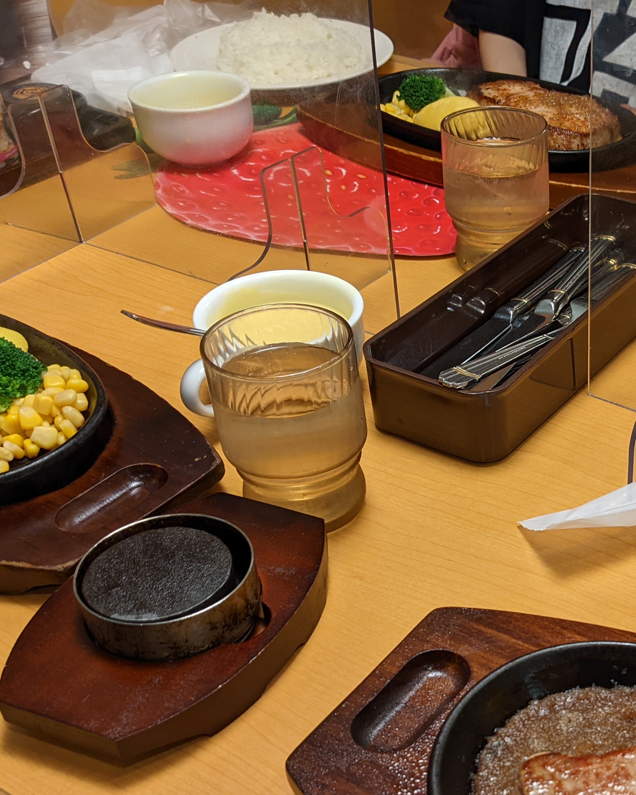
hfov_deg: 29.8
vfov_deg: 38.3
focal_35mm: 48
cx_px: 605
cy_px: 535
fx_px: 1129
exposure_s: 1/130
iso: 80
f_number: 1.73
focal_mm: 4.38
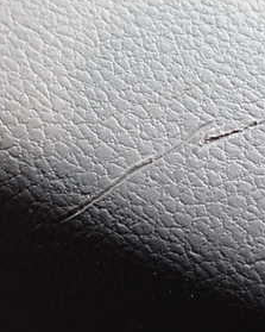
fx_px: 618
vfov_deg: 30.0
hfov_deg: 24.2
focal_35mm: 63
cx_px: 157
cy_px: 139
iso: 800
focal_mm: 5.4
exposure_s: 1/100
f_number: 2.3
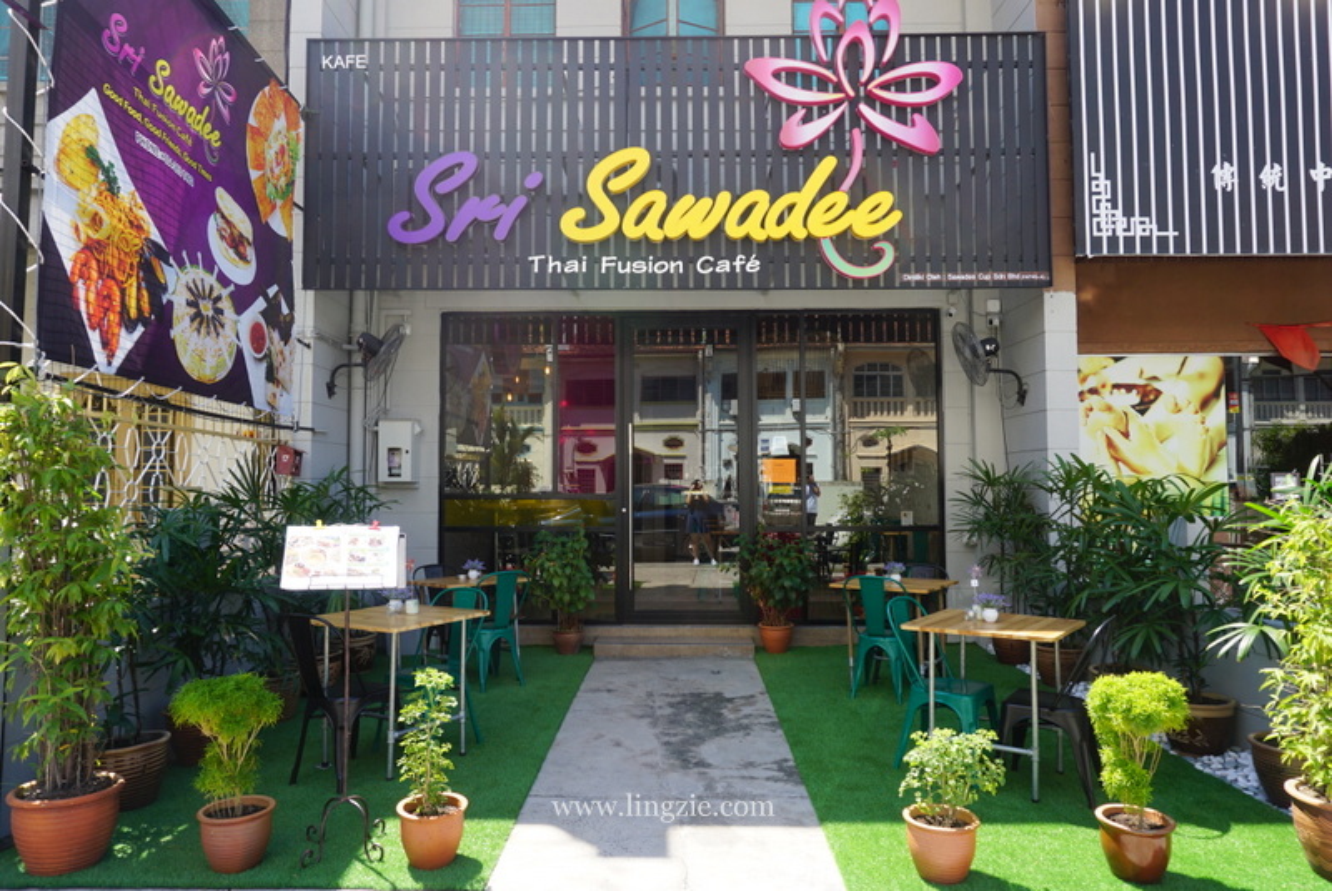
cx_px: 666
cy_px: 446
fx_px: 889
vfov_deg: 53.2
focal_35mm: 24
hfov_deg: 73.7
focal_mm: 16
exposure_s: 1/80
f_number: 7.1
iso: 100
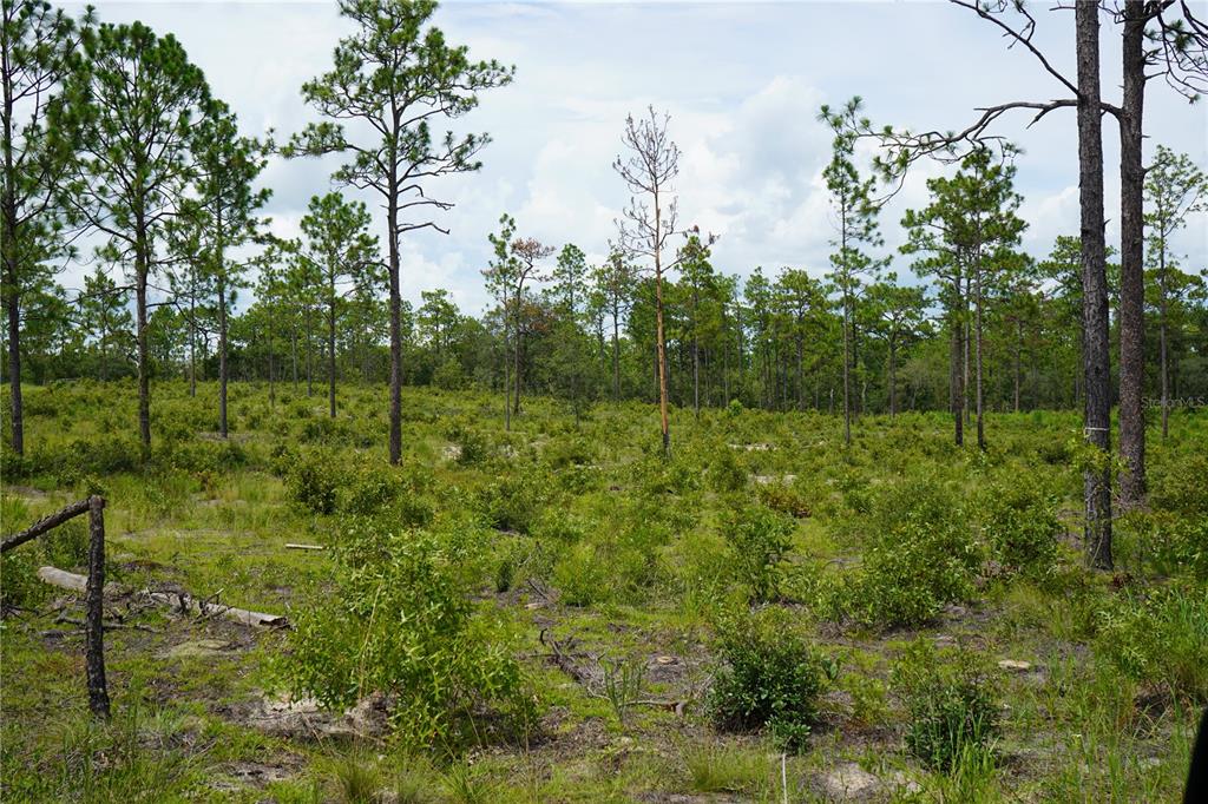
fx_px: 1342
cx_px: 604
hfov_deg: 48.5
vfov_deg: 33.4
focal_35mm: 40
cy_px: 402
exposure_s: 1/160
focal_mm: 40
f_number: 10
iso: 100
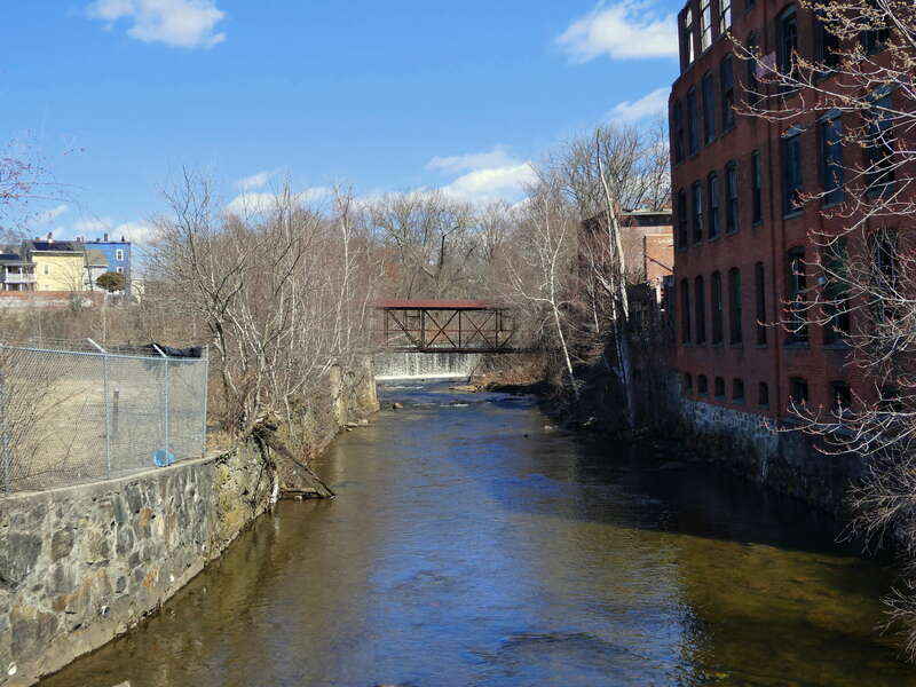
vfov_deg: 36.0
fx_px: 1058
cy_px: 344
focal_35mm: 40
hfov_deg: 46.8
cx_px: 458
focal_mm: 7.2
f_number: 3.8
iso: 80
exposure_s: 1/640
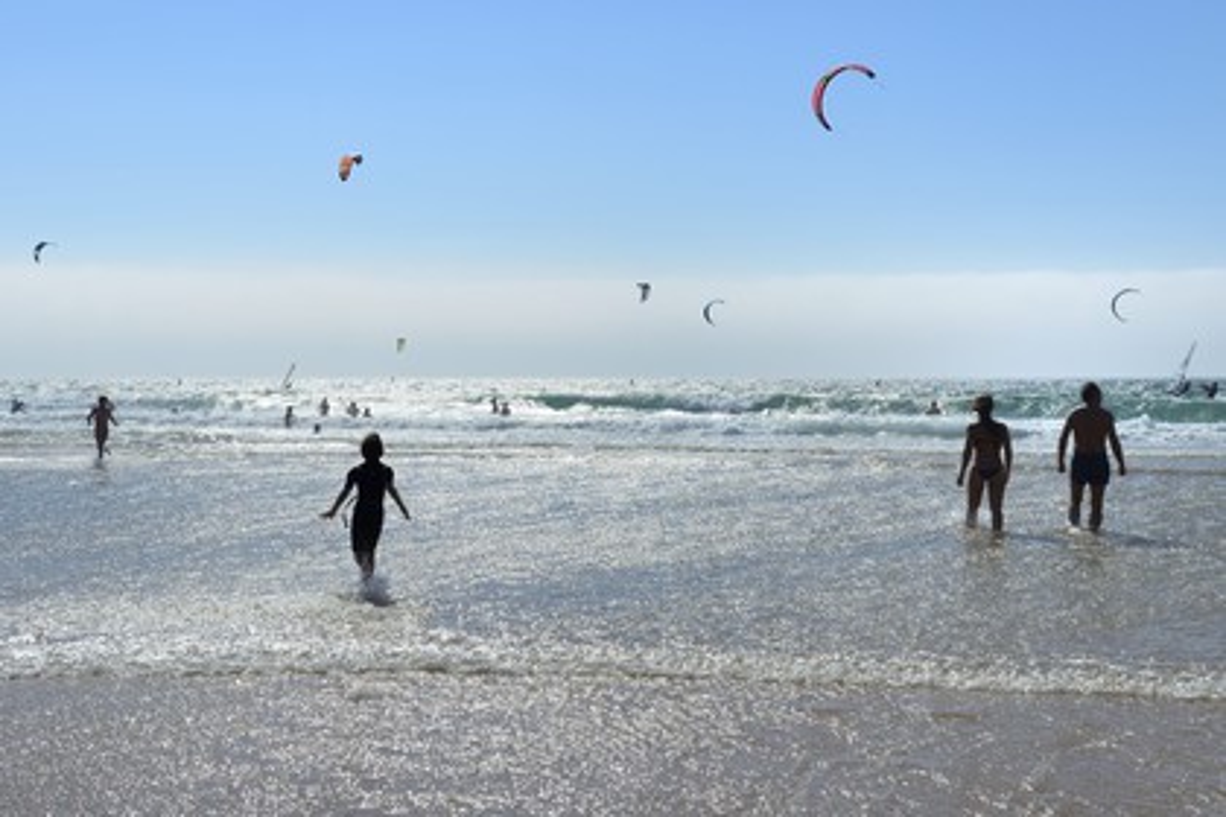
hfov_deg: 41.1
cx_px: 613
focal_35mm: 48
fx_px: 1635
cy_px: 408
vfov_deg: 28.1
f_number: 16
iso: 200
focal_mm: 48
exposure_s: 1/400
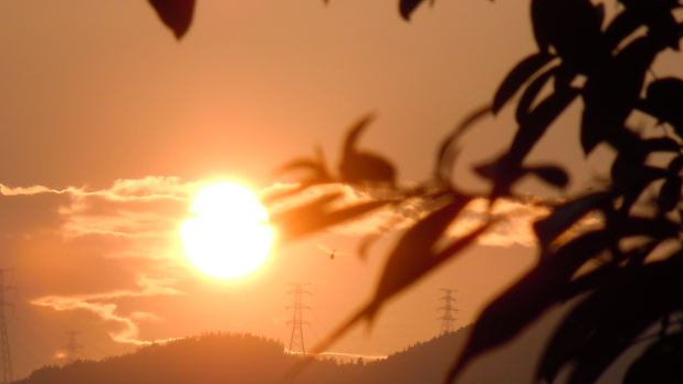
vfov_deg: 2.2
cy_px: 249
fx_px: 9812
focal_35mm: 542
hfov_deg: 4.0
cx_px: 158
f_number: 5.6
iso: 100
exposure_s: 1/800
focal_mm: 54
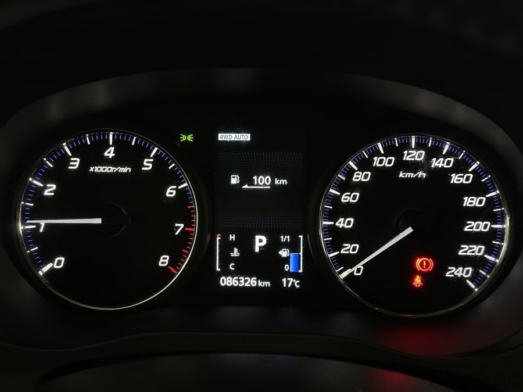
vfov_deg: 30.3
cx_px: 262
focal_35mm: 48
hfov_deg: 39.7
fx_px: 725
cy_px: 196
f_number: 1.78
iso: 160
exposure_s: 1/50
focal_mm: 6.86
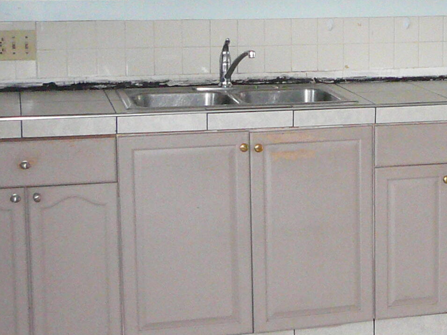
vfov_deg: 15.7
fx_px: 1214
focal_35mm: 94
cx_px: 510
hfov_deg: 19.8
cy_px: 107
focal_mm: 5.2
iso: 400
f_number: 2.8
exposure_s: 1/30
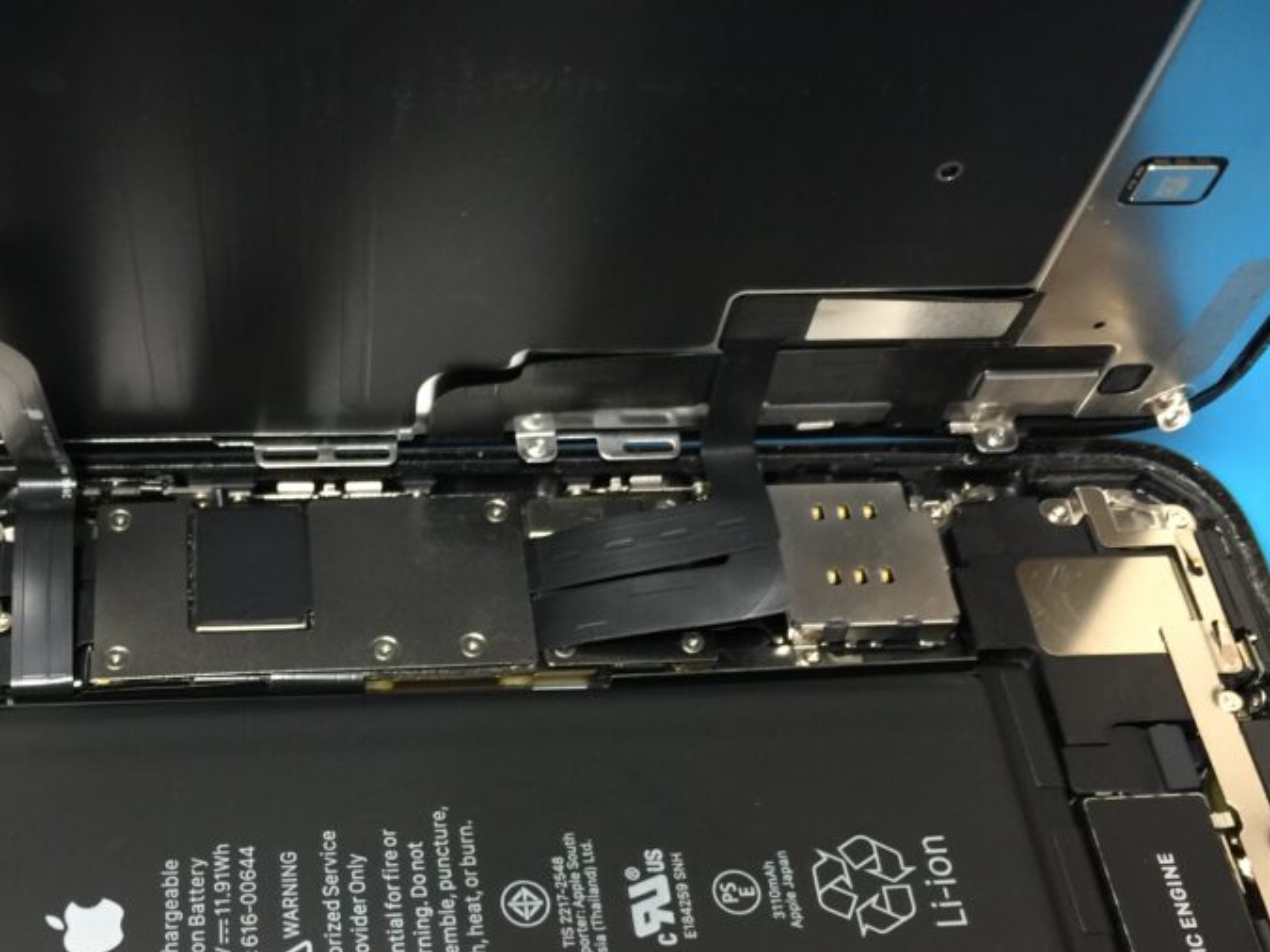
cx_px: 480
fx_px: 1614
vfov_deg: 32.3
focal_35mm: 44
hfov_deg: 42.6
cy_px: 700
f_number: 2.2
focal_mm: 4.15
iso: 100
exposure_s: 1/15
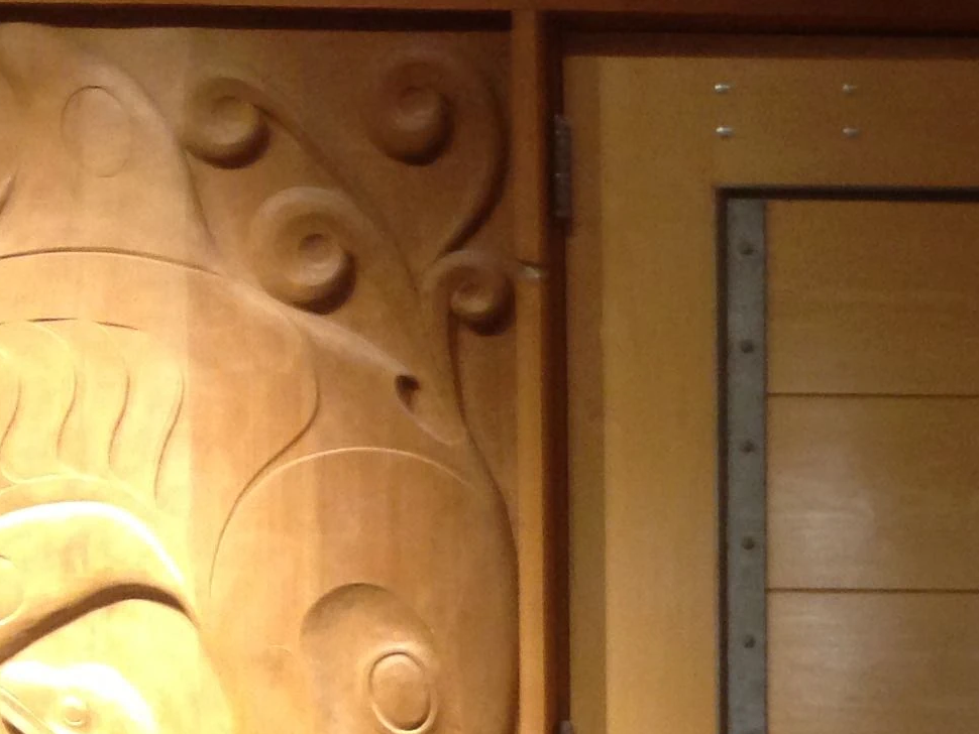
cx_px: 1357
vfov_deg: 13.0
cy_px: 859
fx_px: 3140
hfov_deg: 16.5
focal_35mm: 111
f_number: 2.4
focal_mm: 4.12
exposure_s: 1/20
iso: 125
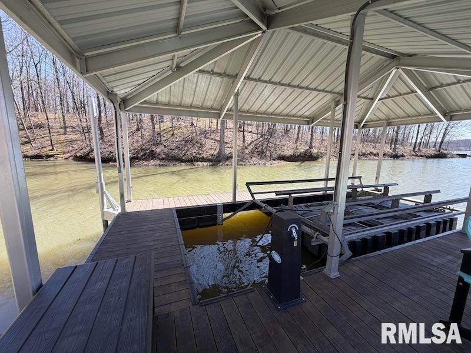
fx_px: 190
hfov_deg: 102.1
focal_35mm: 14
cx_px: 236
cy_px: 176
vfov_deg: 85.7
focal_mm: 2.22
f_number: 2.2
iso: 50
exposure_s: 1/344
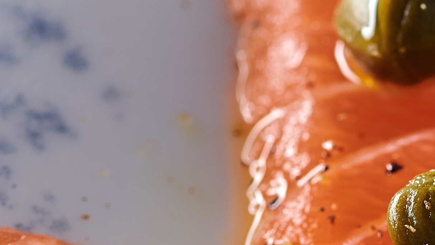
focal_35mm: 645
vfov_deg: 1.9
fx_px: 7440
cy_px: 204
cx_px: 521
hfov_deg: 3.3
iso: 31
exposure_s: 1/200
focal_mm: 90
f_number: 6.3
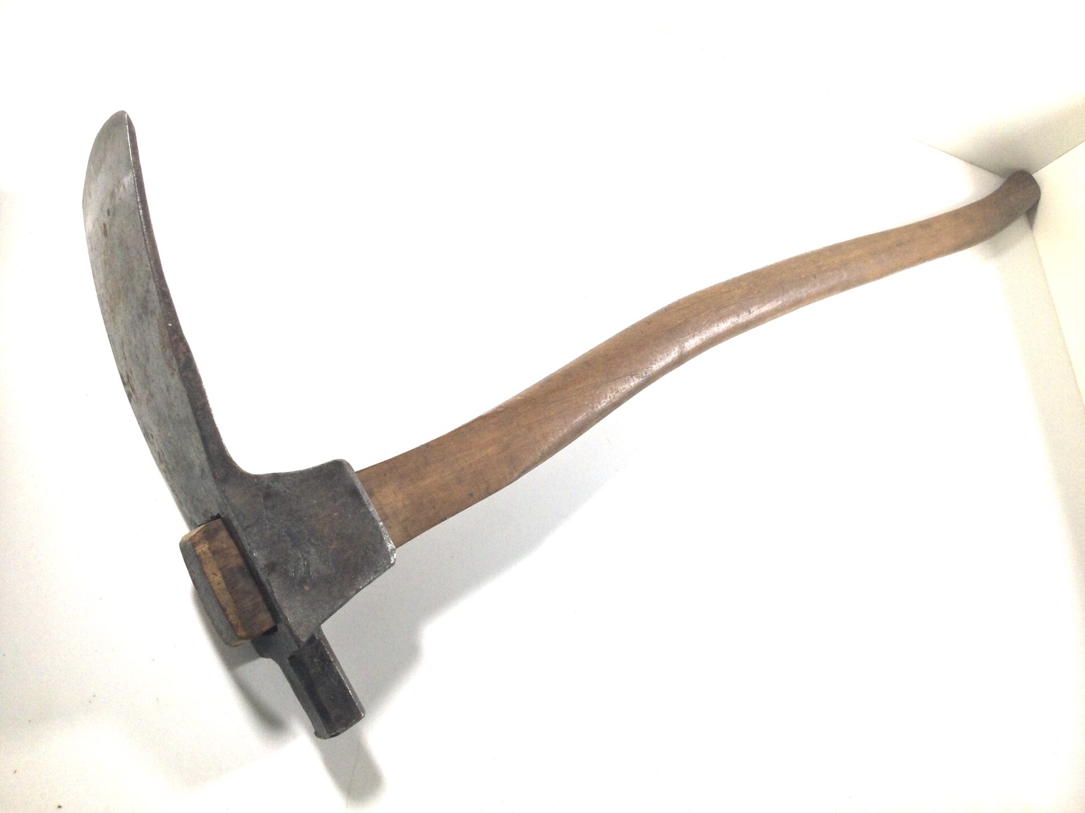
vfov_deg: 45.4
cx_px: 542
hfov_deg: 58.4
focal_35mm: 31
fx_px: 972
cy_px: 406
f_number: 2.4
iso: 40
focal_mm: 3.3
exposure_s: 1/100
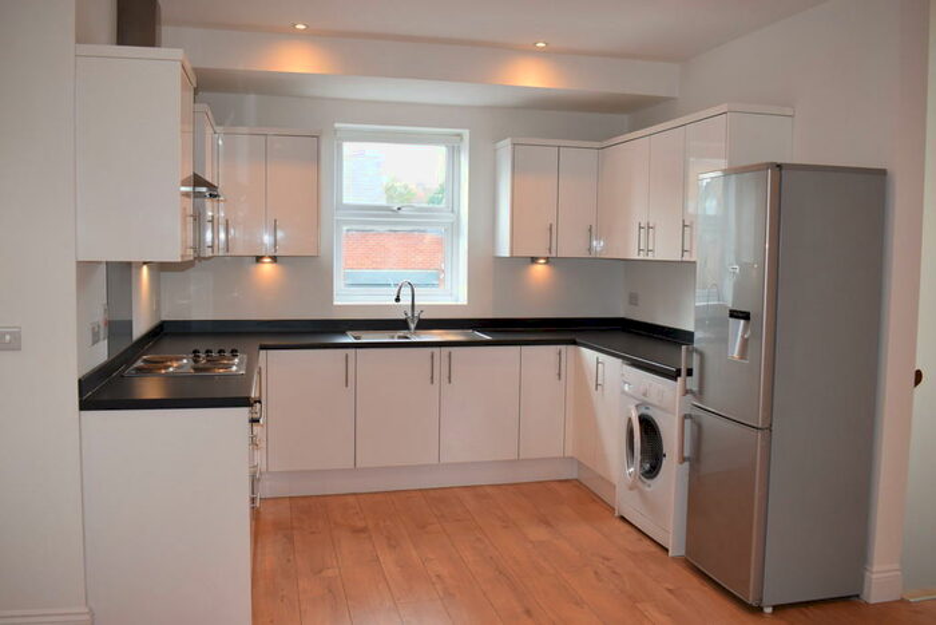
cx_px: 468
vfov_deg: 43.6
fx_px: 780
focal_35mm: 30
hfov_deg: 61.9
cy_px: 312
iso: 720
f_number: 5.6
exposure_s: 1/125
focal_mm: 20
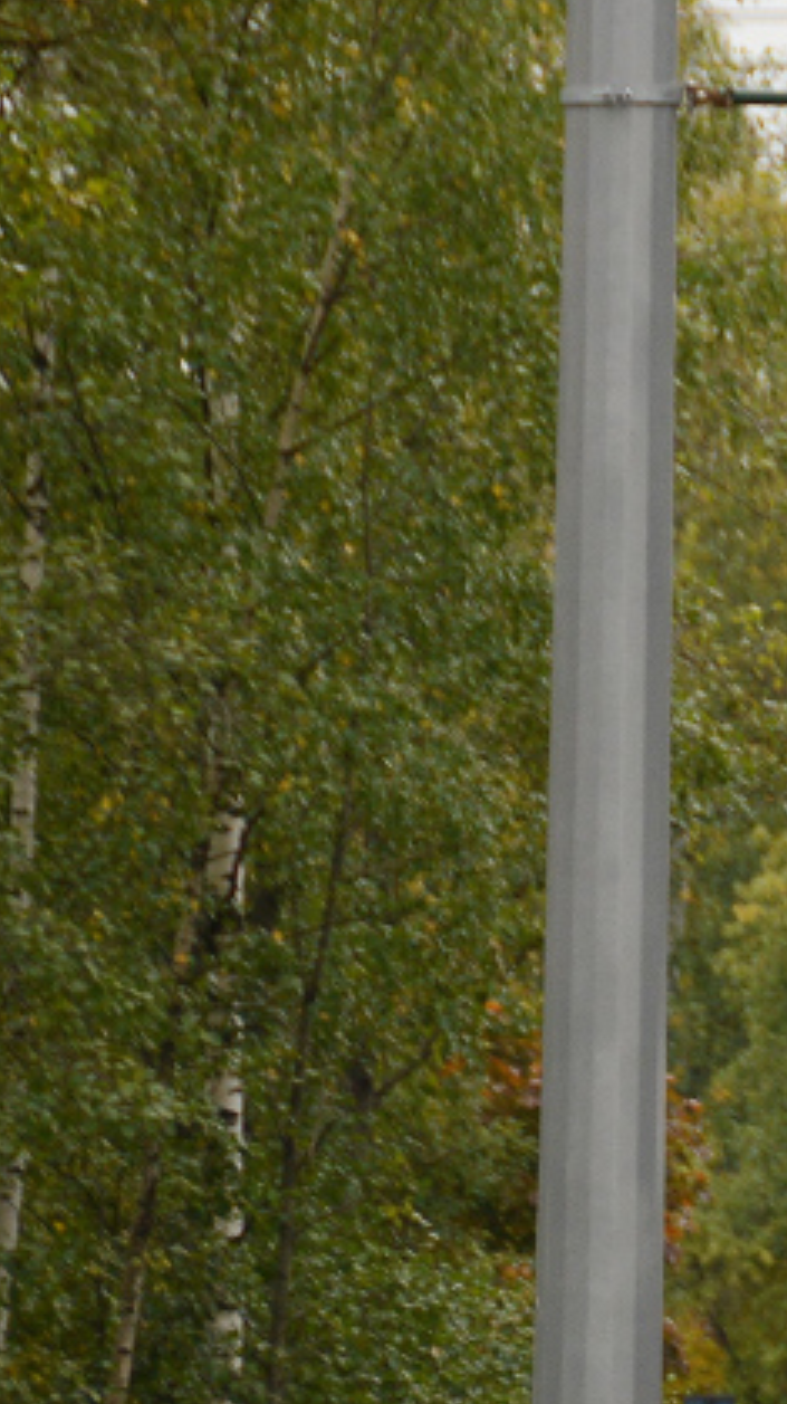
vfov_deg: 2.8
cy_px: 836
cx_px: 1685
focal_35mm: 766
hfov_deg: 1.6
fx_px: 28481
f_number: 5.6
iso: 250
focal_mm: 170
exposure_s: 1/400
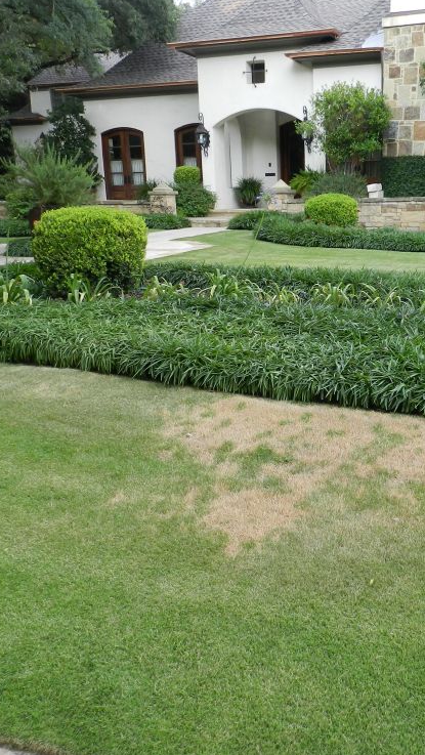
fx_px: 681
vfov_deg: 58.0
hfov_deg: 34.0
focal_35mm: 34
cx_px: 315
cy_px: 374
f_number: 3.4
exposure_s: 1/100
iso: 160
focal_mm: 4
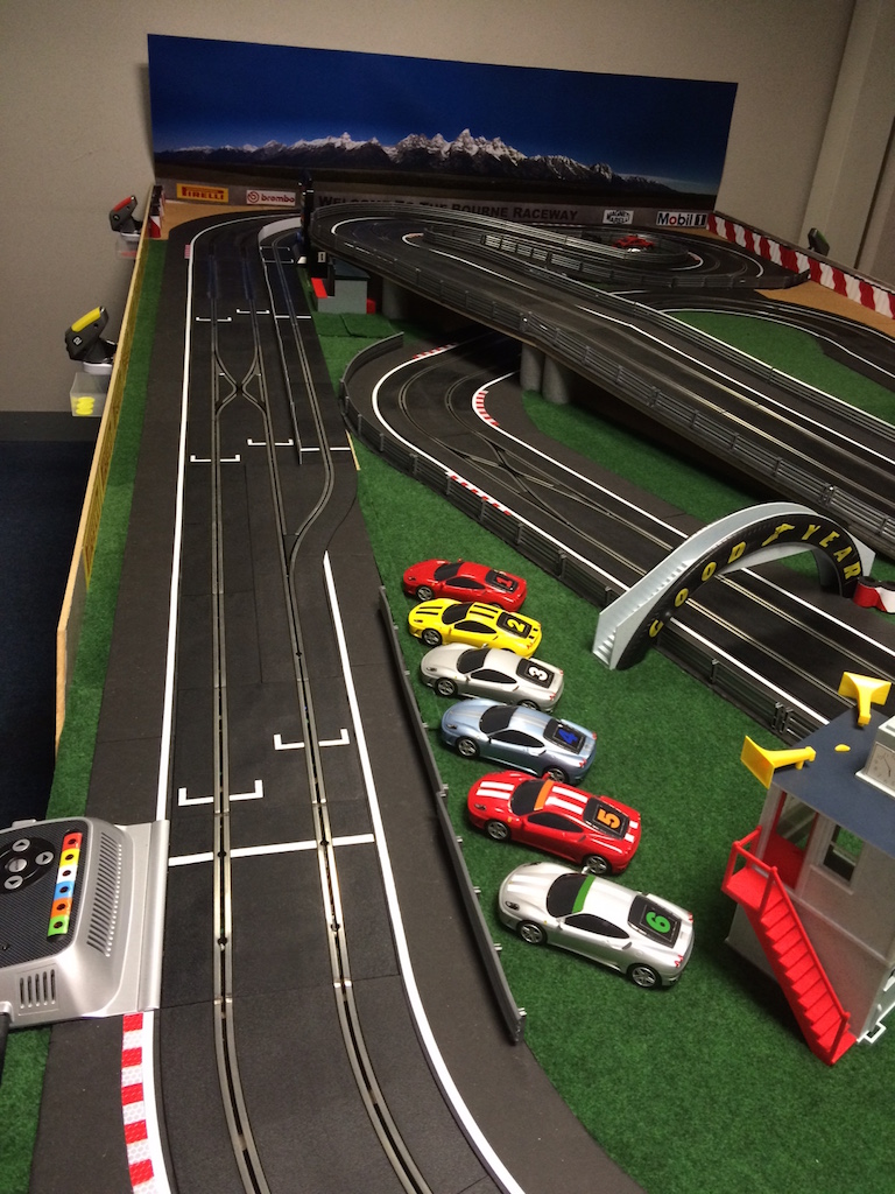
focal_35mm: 29
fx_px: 1000
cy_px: 597
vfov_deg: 61.7
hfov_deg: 48.2
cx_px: 448
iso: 200
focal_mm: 4.15
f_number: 2.2
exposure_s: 1/33
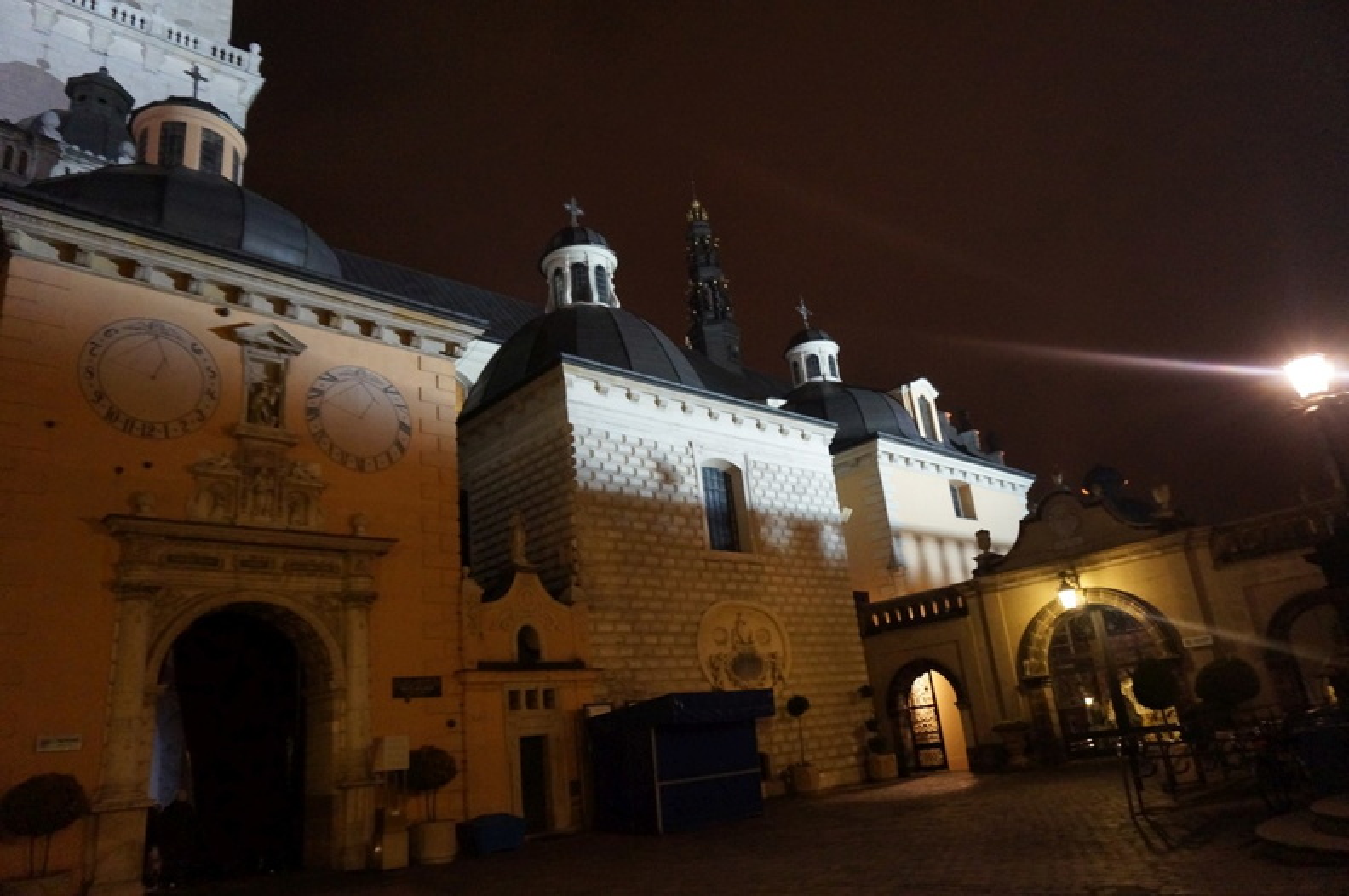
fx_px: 898
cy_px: 448
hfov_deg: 73.8
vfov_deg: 53.0
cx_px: 674
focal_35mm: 24
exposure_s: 1/15
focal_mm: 16
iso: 3200
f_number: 3.5
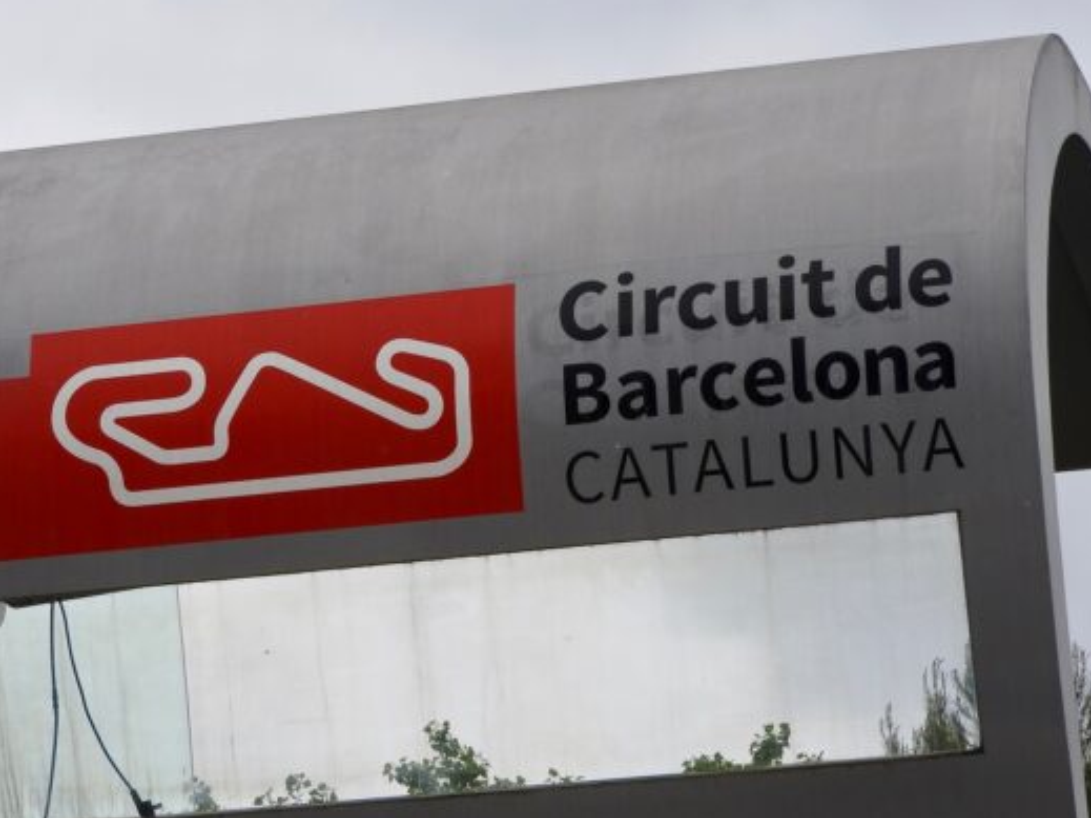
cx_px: 454
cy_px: 334
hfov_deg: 10.9
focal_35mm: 181
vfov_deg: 8.2
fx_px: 5703
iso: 100
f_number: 5
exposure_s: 1/800
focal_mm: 24.2
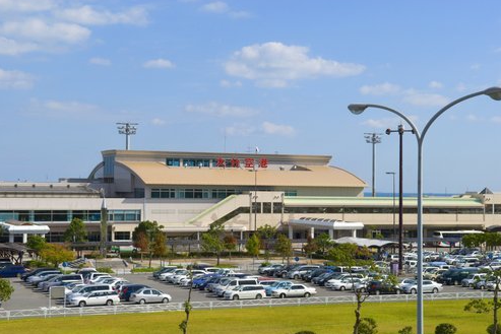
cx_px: 252
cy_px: 168
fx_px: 933
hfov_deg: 30.1
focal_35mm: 67
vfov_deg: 20.3
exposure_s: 1/500
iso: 250
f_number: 10
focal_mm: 44
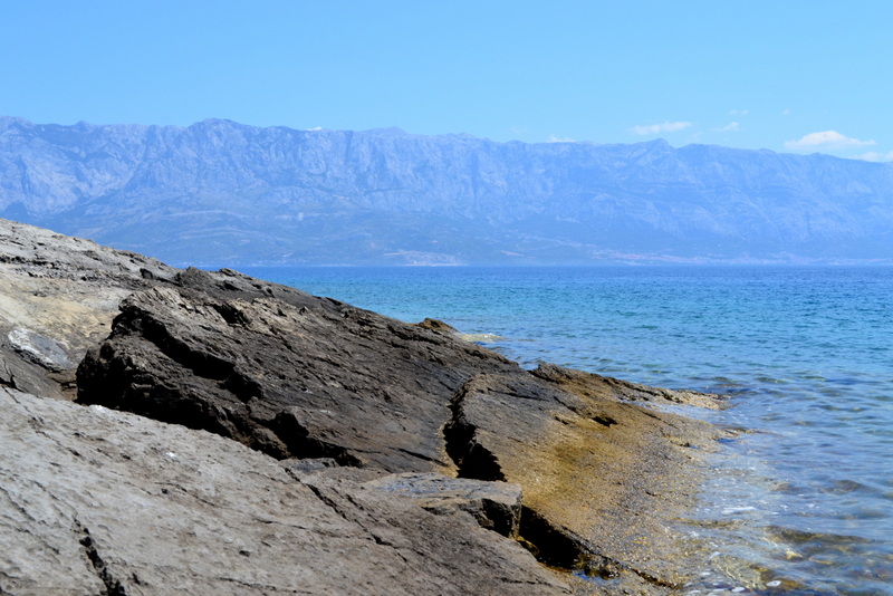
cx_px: 446
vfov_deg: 28.1
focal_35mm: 48
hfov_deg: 41.1
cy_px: 298
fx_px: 1191
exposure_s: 1/400
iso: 400
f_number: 11
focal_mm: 32
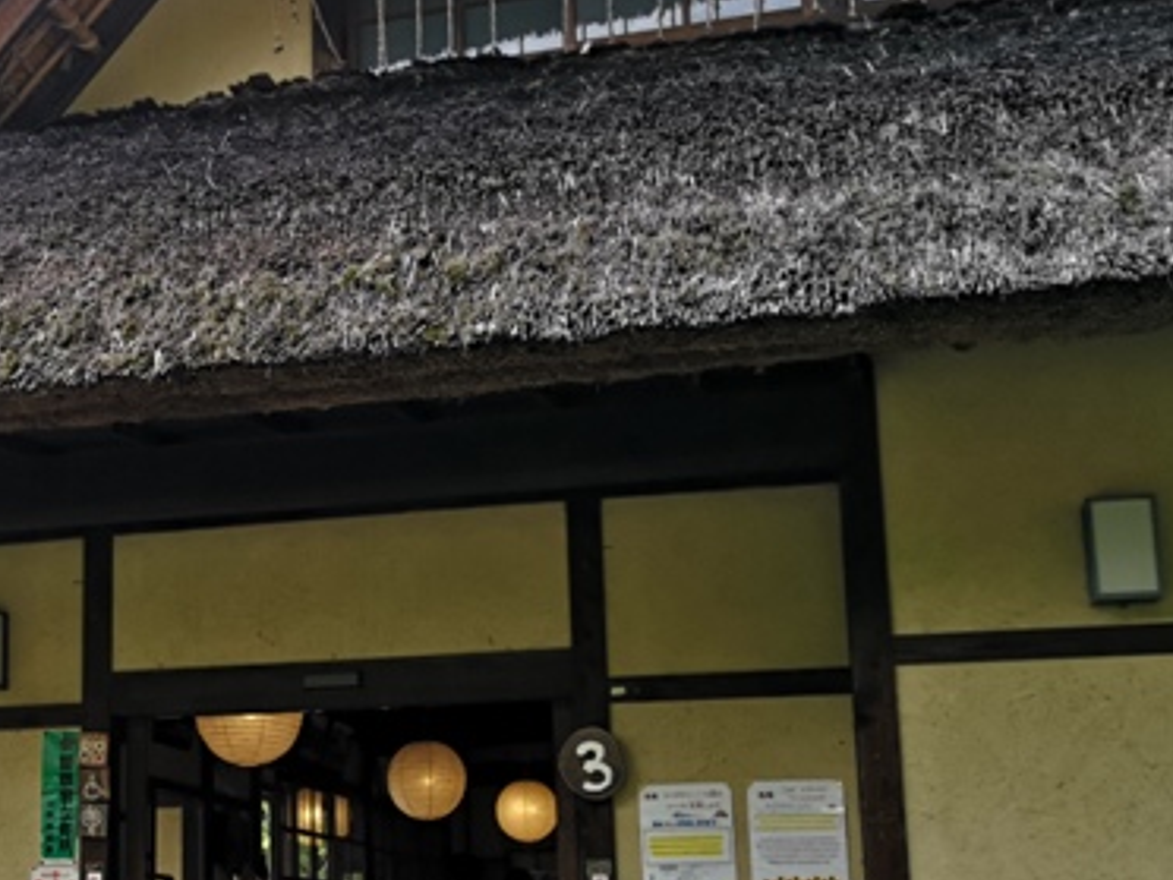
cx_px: 224
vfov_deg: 25.1
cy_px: 587
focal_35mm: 58
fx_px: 1965
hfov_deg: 32.3
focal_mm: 3.95
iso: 50
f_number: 1.8
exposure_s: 1/1038
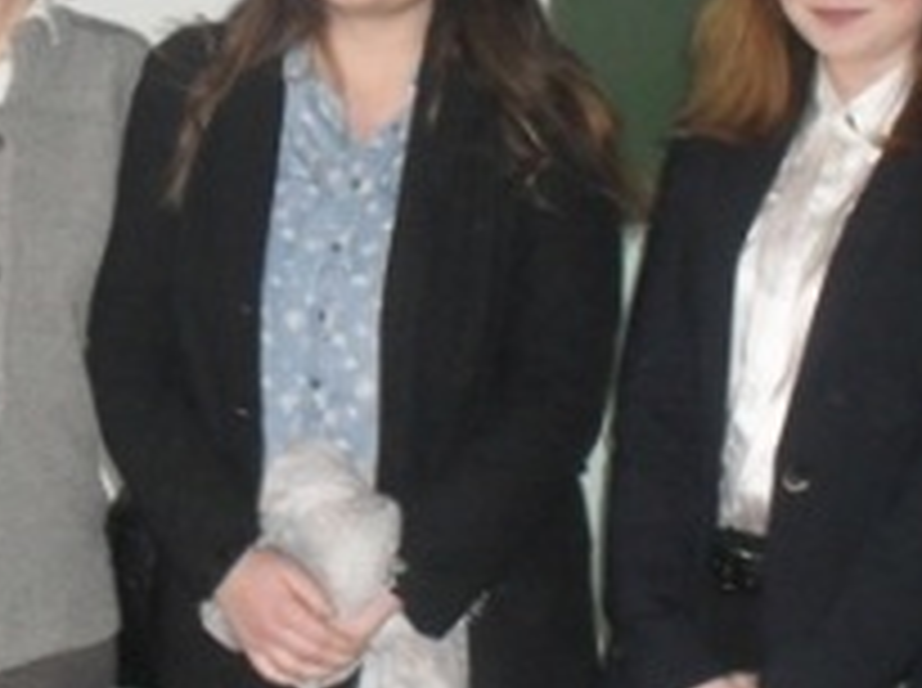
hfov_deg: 19.7
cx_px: 191
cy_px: 157
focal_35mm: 99
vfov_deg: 14.8
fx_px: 2632
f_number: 2.8
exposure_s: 1/45
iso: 200
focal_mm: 6.3
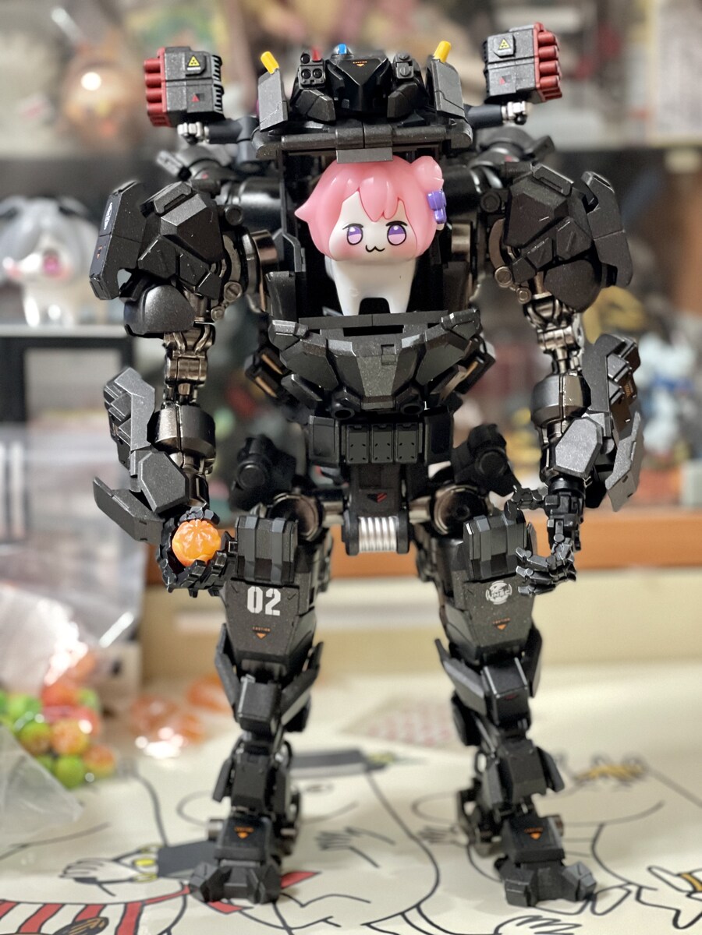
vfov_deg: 30.3
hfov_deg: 22.9
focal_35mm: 64
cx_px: 351
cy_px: 468
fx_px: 1731
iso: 400
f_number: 2.2
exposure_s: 1/17
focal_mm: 7.5
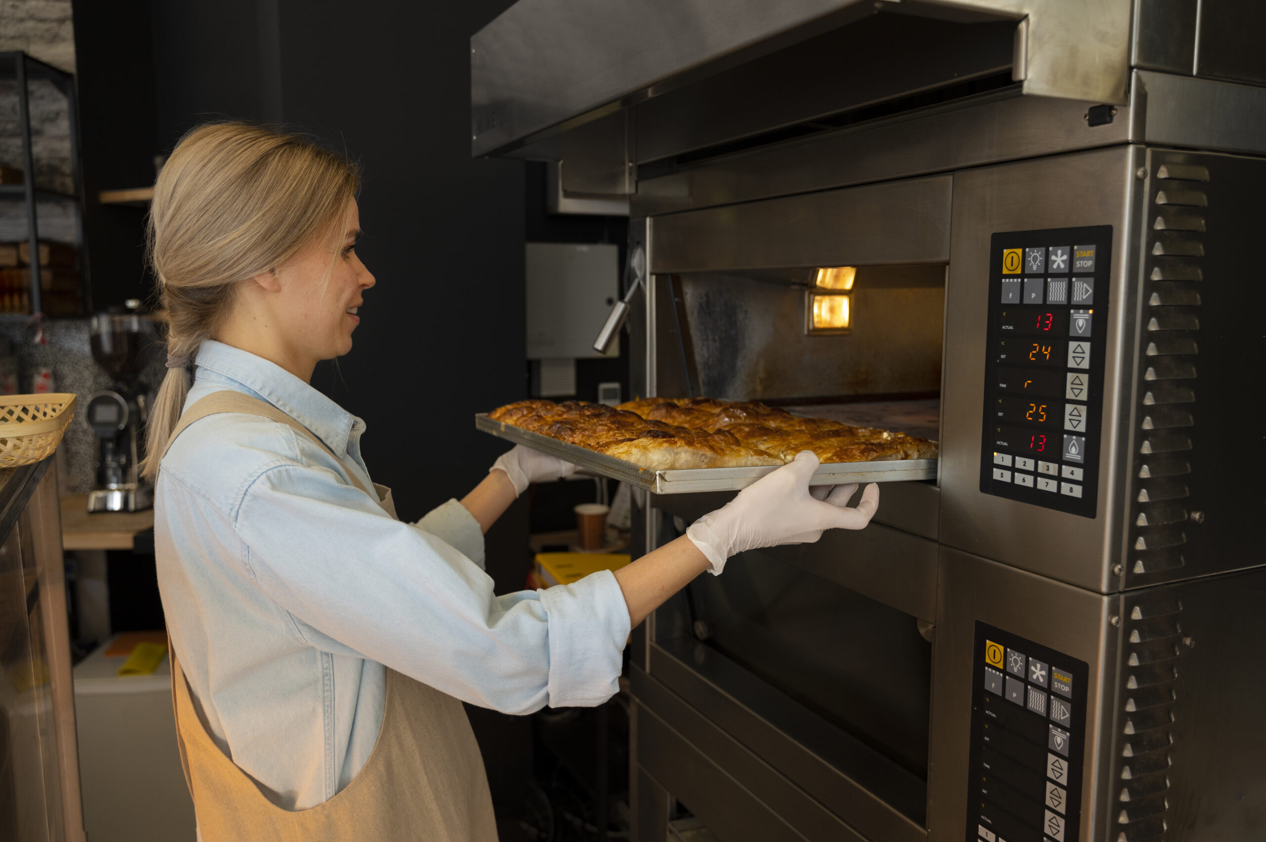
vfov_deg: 46.3
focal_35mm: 28
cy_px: 421
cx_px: 633
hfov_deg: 65.5
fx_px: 984
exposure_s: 1/500
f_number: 3.5
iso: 800
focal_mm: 28
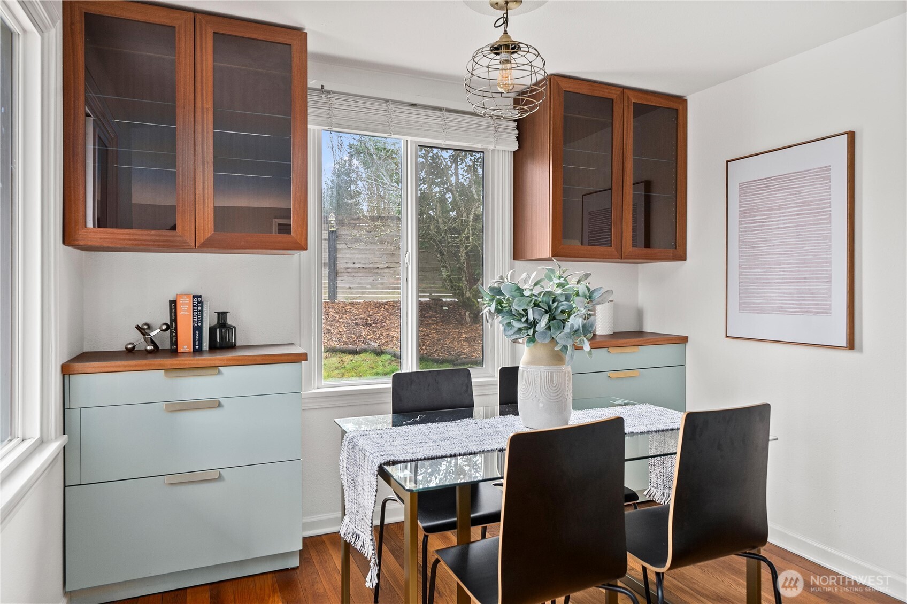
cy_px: 302
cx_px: 454
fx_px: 529
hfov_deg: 81.2
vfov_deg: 59.5
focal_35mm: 21
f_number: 7.1
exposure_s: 1/5
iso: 1000
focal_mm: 21
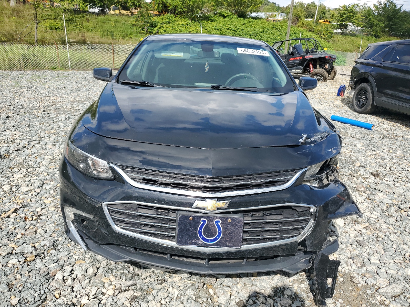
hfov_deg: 67.3
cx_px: 205
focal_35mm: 26
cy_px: 154
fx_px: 308
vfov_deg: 53.1
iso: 50
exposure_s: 1/2000
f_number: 1.5
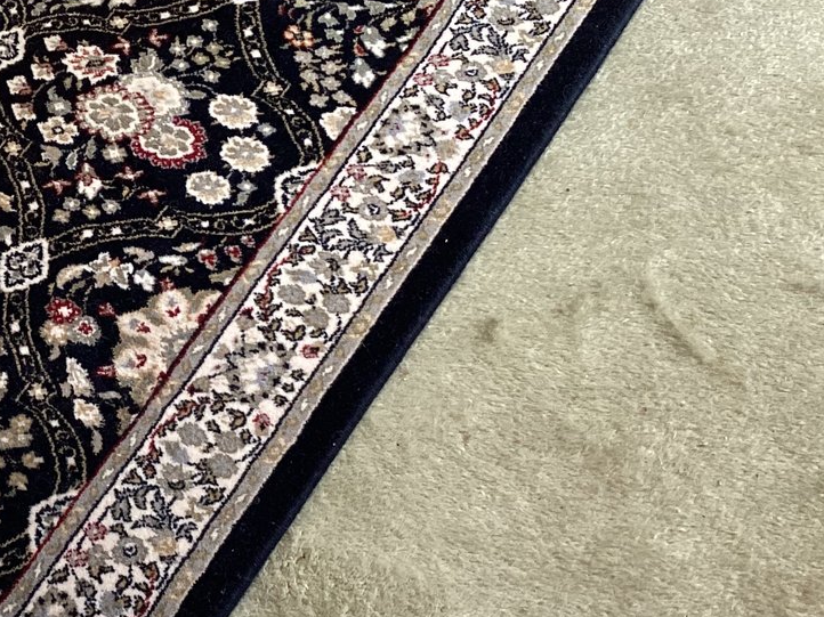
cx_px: 36
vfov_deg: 22.6
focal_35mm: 65
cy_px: 320
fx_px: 1547
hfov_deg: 28.3
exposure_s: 1/50
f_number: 2.4
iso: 160
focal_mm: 3.3
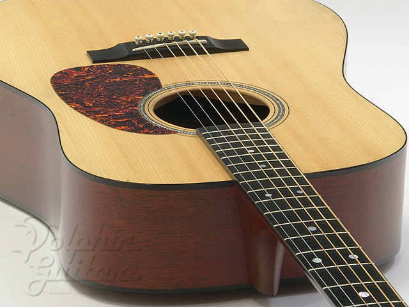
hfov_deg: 20.9
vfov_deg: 15.7
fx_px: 1111
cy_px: 154
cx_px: 204
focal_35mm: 94
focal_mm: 63
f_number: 27
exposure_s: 2
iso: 400
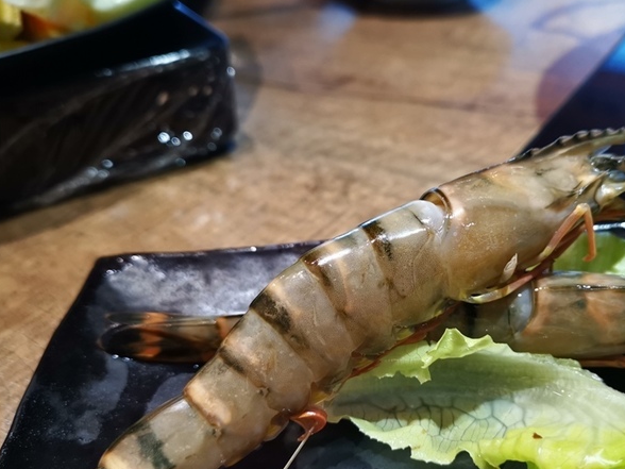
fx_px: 704
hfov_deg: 47.4
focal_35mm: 39
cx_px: 393
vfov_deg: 36.6
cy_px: 288
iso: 400
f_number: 1.8
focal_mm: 5.58
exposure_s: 1/40
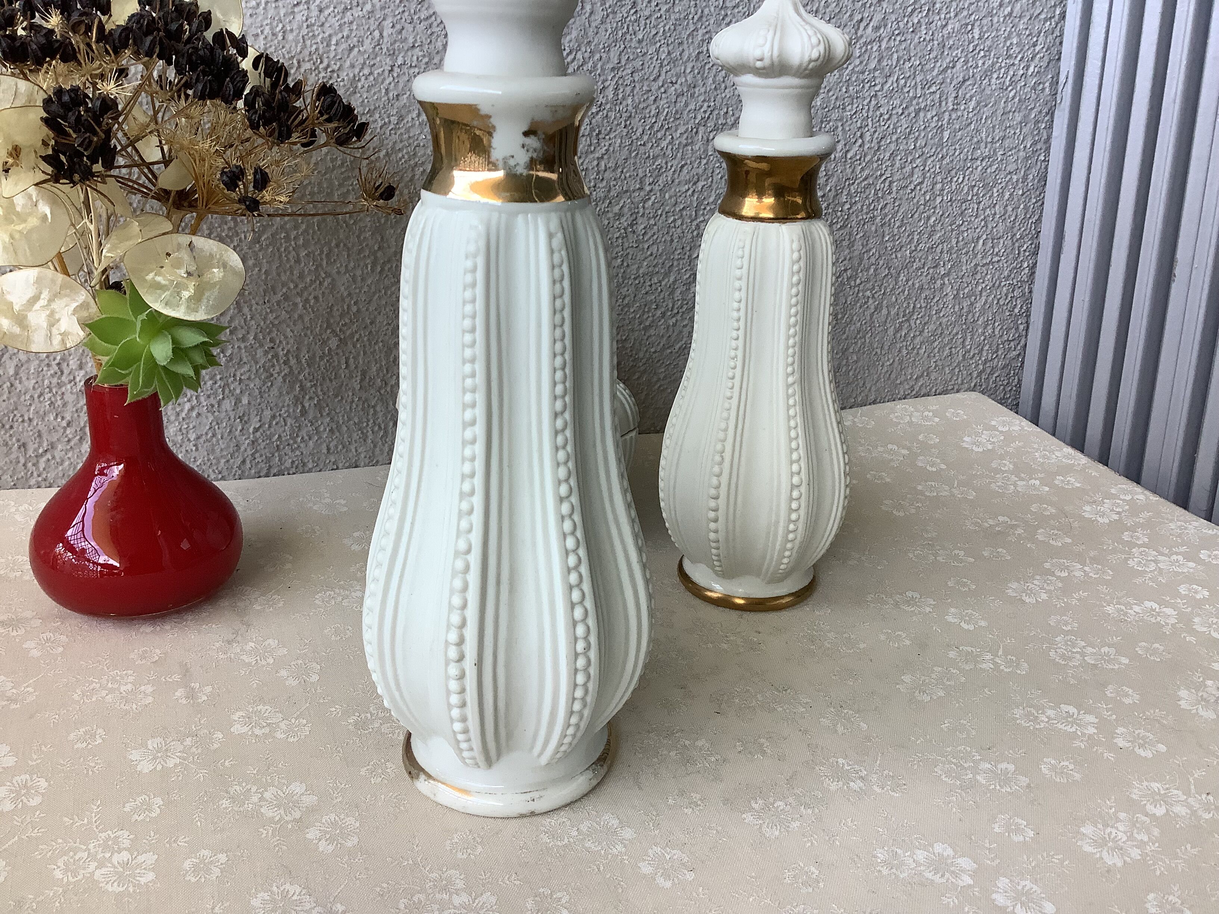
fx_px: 1092
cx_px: 610
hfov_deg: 58.4
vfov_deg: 45.4
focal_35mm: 31
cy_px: 457
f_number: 2.4
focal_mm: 3.3
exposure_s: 1/100
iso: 64
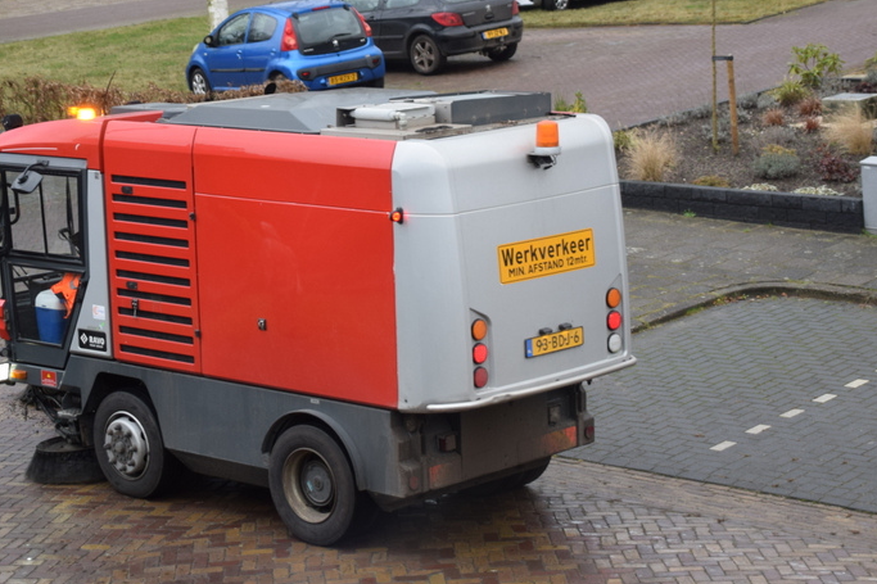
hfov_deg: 20.6
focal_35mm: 99
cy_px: 268
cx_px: 317
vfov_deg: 13.8
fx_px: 2411
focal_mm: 44
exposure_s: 1/80
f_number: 4.8
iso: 400
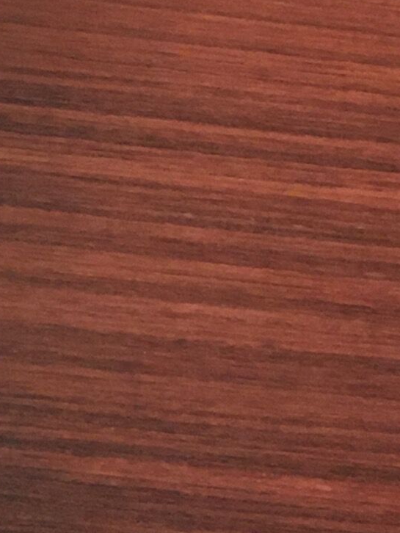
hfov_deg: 9.2
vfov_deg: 12.3
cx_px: 338
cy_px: 263
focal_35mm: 161
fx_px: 2479
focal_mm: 4.15
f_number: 2.2
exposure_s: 1/20
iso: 200
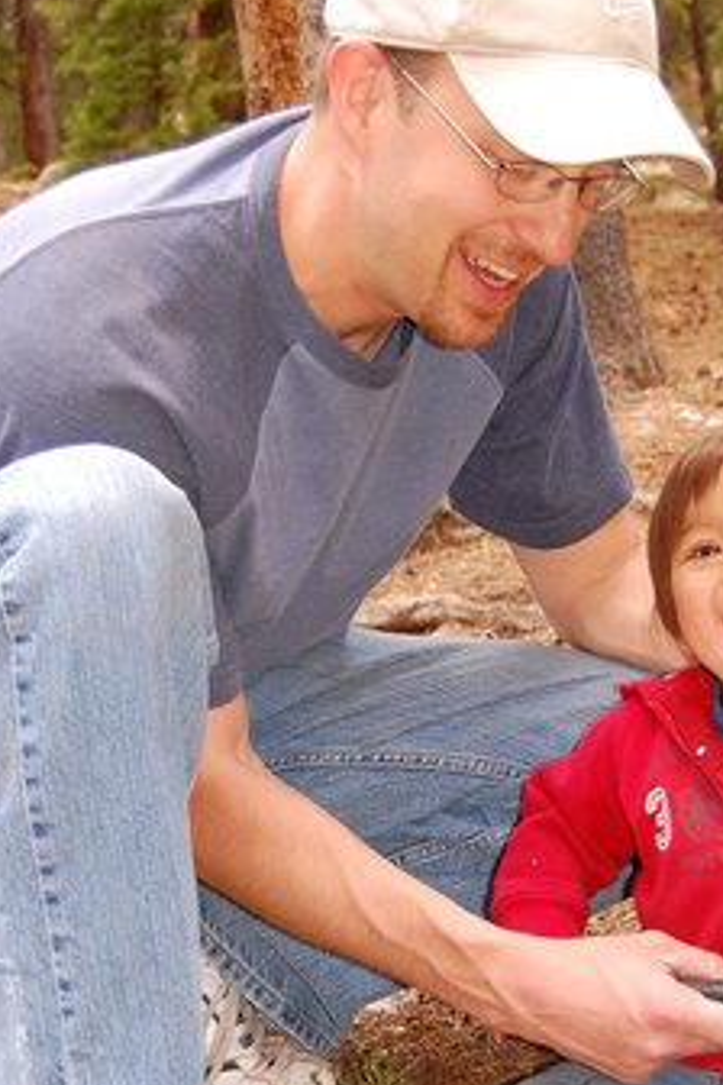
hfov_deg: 14.1
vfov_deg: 21.0
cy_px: 723
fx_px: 2922
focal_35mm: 97
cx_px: 458
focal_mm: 34
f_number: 4.5
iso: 400
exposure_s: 1/160
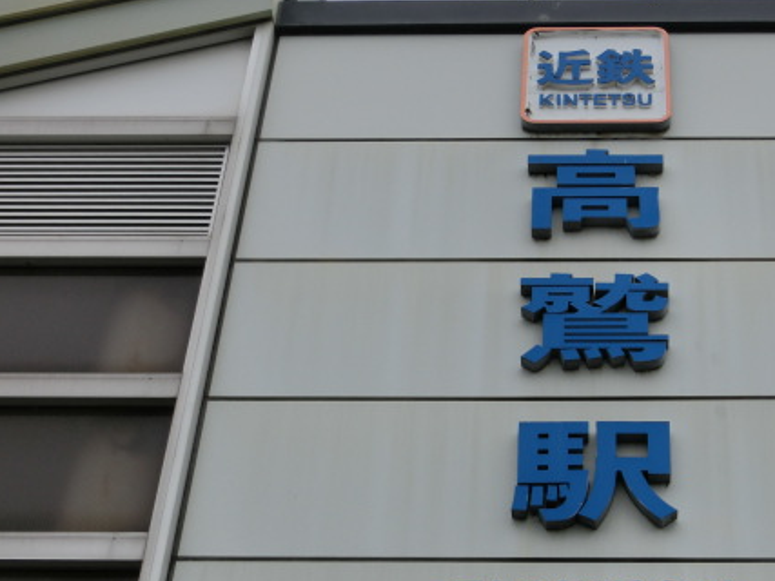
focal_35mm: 78
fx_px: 1746
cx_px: 575
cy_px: 356
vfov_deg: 18.9
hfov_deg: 24.8
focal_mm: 9.3
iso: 80
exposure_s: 1/500
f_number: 4.7
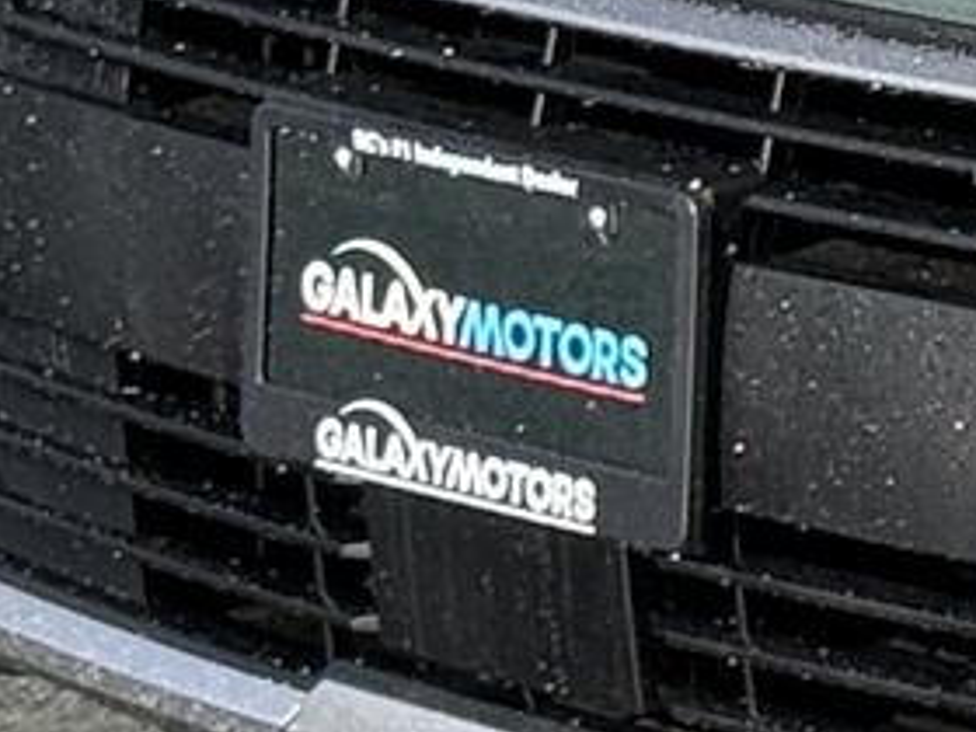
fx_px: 9896
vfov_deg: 4.2
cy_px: -352
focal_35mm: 351
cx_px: 2837
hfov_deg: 5.3
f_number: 1.78
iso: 64
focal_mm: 6.76
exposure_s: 1/4329
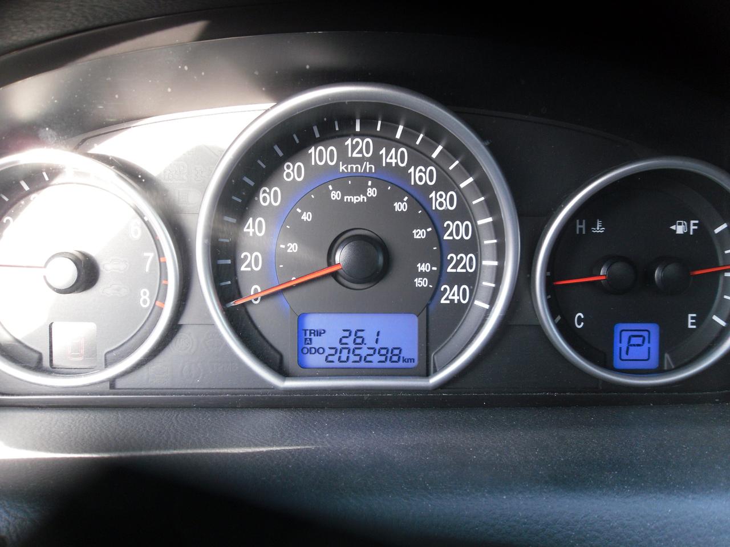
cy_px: 274
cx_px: 365
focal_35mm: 35
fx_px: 738
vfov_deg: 40.7
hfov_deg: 52.6
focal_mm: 6.3
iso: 100
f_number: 3.5
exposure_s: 1/28
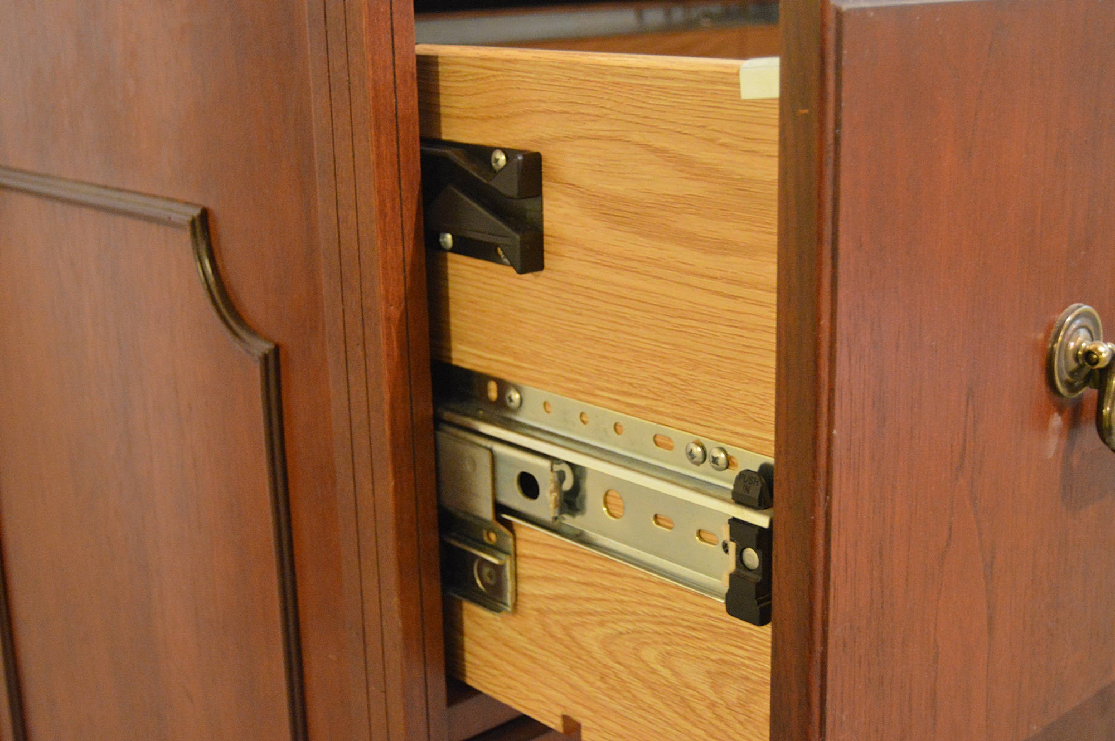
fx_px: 1485
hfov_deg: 41.1
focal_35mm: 48
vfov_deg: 28.0
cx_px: 558
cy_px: 370
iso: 3200
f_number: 4.5
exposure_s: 1/8
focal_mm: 32
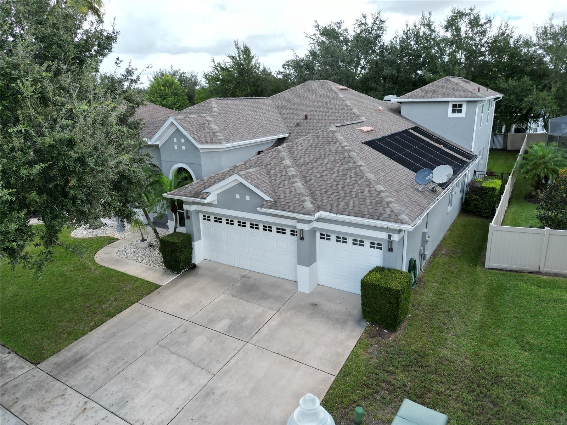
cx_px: 284
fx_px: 393
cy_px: 212
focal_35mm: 24
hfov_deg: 71.6
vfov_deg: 56.8
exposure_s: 1/1000
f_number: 1.7
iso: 110
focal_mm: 6.72
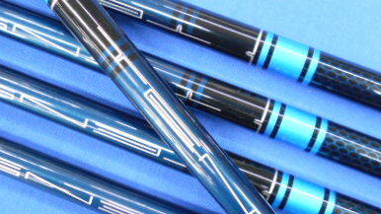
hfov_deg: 43.6
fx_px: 475
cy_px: 119
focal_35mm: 47
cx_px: 222
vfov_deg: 25.4
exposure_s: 1/15
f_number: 3.2
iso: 400
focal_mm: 4.6
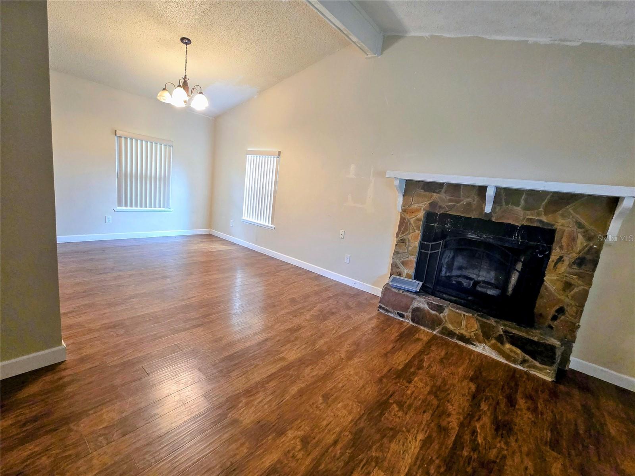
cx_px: 318
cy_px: 238
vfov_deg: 89.9
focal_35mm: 13
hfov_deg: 106.2
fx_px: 238
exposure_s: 1/60
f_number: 2.2
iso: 250
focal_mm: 2.2
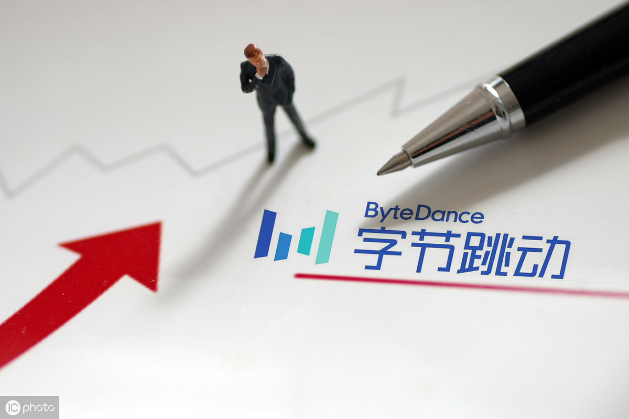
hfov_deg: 13.7
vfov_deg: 9.1
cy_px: 210
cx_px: 314
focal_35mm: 150
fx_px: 2620
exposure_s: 1/160
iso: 200
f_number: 2.8
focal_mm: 100
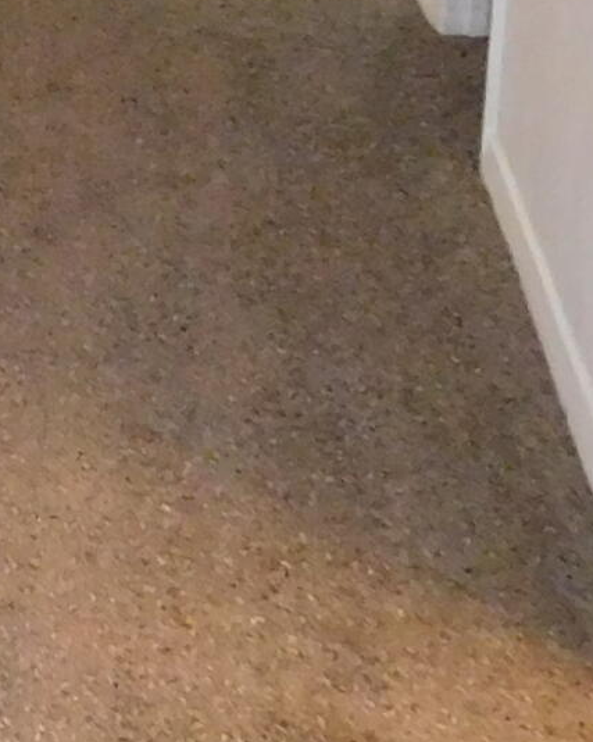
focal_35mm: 137
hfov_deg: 9.8
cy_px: -347
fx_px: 3006
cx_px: -864
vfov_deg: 13.3
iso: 640
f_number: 3.4
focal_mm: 4.5
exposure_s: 1/30
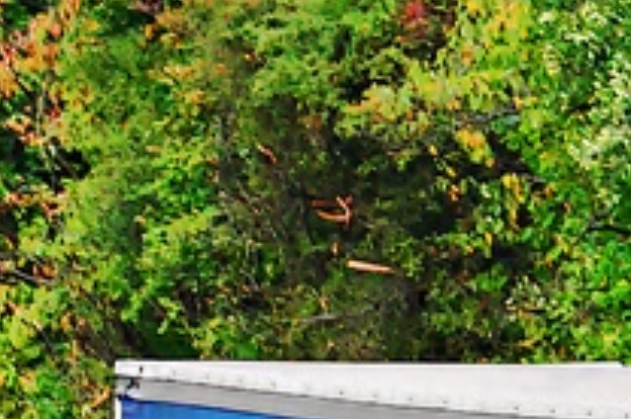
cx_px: 874
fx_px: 20161
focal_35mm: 1152
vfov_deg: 1.2
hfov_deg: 1.8
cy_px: 738
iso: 640
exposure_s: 1/500
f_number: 6.3
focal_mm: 200
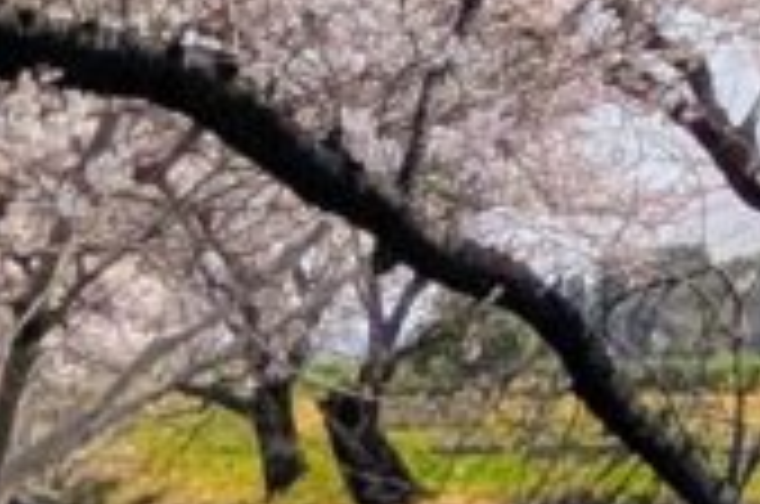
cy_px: -1454
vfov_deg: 7.7
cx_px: 1592
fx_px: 2655
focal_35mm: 126
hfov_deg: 13.5
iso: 52
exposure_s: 1/11765
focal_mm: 2.02
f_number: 1.7
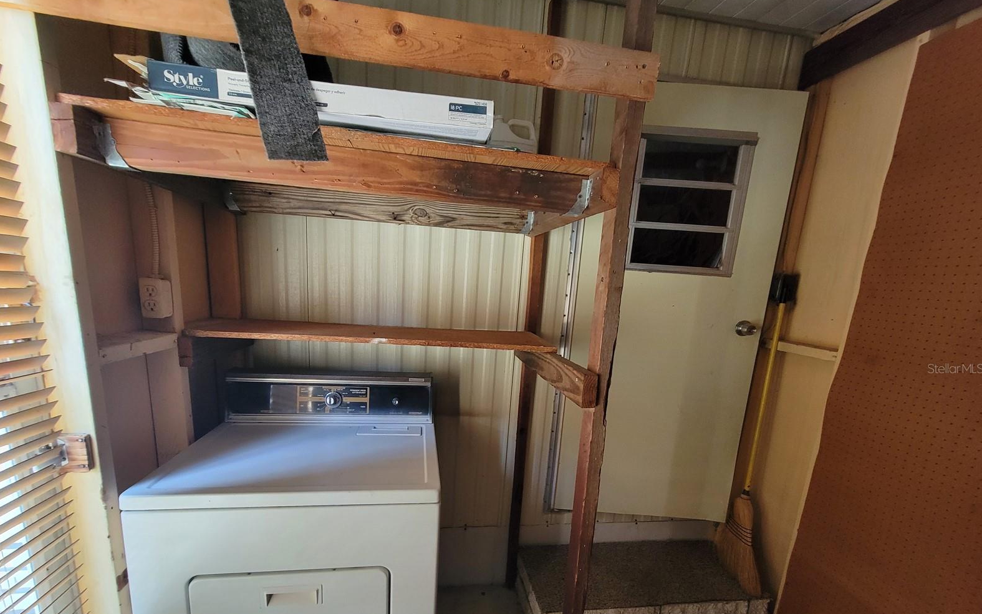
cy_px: 368
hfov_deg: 105.3
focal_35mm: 14
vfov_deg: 77.7
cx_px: 488
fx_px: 375
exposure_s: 1/60
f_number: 2.2
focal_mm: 2.2
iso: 320
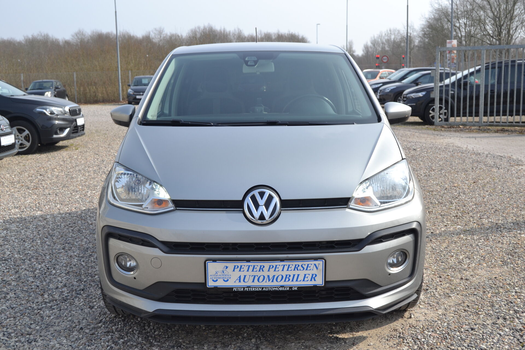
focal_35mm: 39
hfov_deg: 49.6
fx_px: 569
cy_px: 175
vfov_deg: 34.2
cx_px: 262
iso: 100
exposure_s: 1/250
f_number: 8
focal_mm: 26
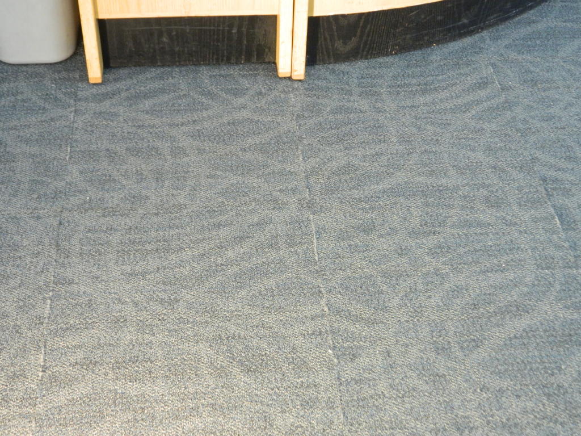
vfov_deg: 25.7
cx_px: 290
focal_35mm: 57
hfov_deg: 33.8
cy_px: 218
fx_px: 957
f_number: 3.8
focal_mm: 10.2
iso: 400
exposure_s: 1/20
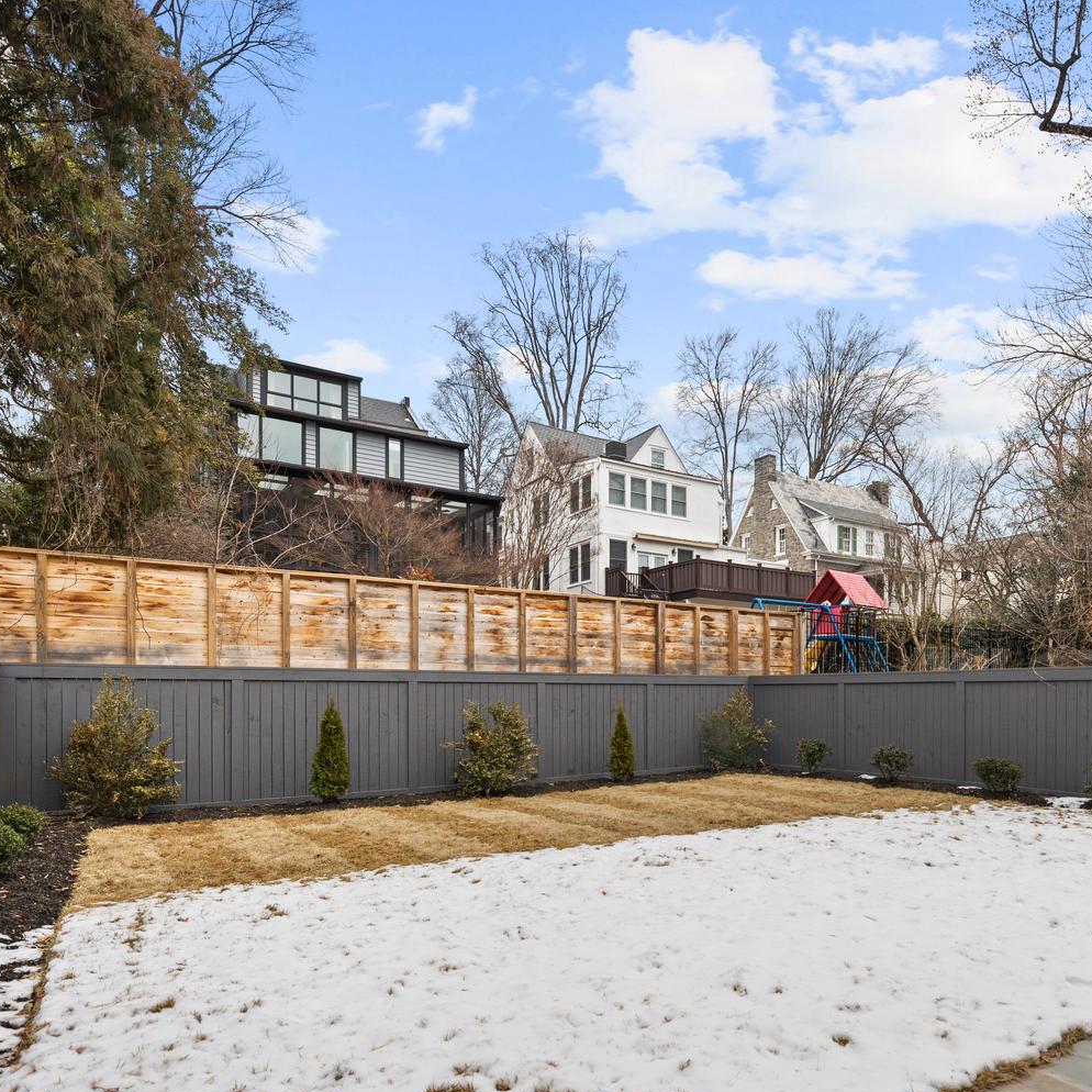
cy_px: 696
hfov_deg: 70.8
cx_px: 694
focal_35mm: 21
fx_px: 749
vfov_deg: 70.7
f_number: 2.8
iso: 200
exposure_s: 1/2000
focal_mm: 12
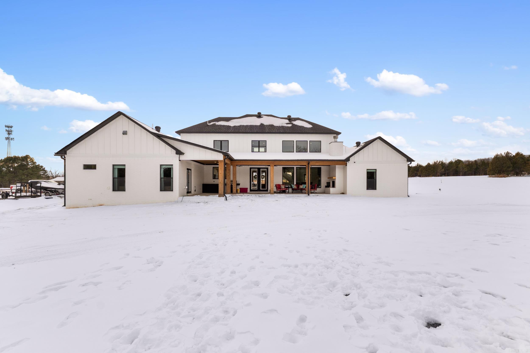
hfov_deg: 95.0
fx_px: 243
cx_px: 265
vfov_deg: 72.1
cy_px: 176
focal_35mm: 16
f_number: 9
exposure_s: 1/125
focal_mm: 11
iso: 200
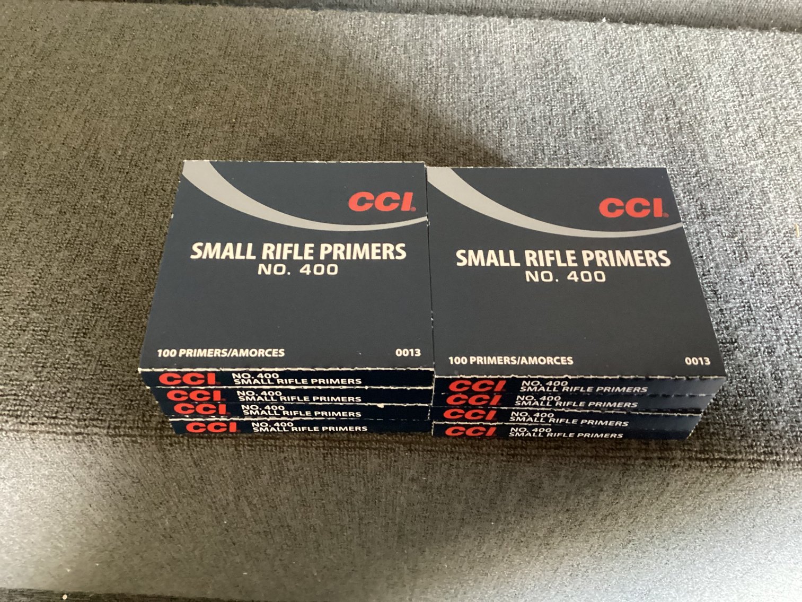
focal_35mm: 31
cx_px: 401
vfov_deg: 45.4
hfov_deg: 58.3
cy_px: 301
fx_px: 718
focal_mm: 3.3
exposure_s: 1/20
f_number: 2.4
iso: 640
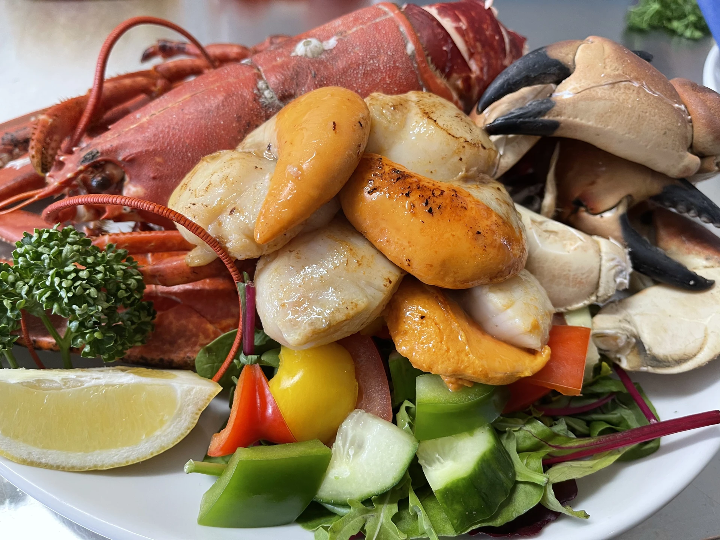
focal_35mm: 26
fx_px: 541
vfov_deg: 53.1
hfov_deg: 67.3
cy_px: 270
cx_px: 360
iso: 125
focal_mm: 5.1
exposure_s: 1/50
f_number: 1.6
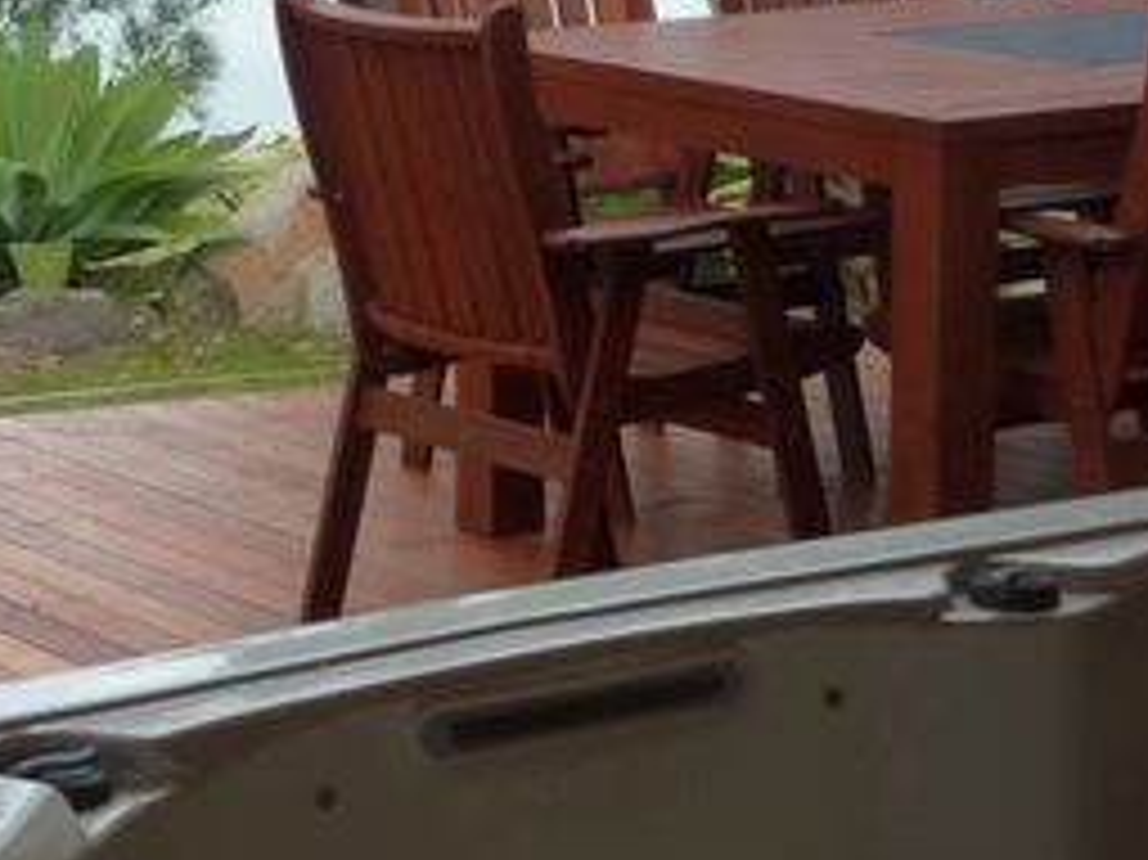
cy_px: 176
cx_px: 243
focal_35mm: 126
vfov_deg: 11.7
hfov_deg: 15.6
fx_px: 4177
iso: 80
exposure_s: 1/40
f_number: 4.1
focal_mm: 11
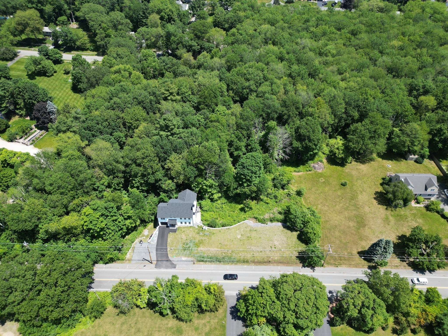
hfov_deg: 71.6
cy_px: 168
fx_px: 311
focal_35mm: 24
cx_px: 224
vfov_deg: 56.8
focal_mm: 6.72
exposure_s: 1/1250
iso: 100
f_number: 1.7
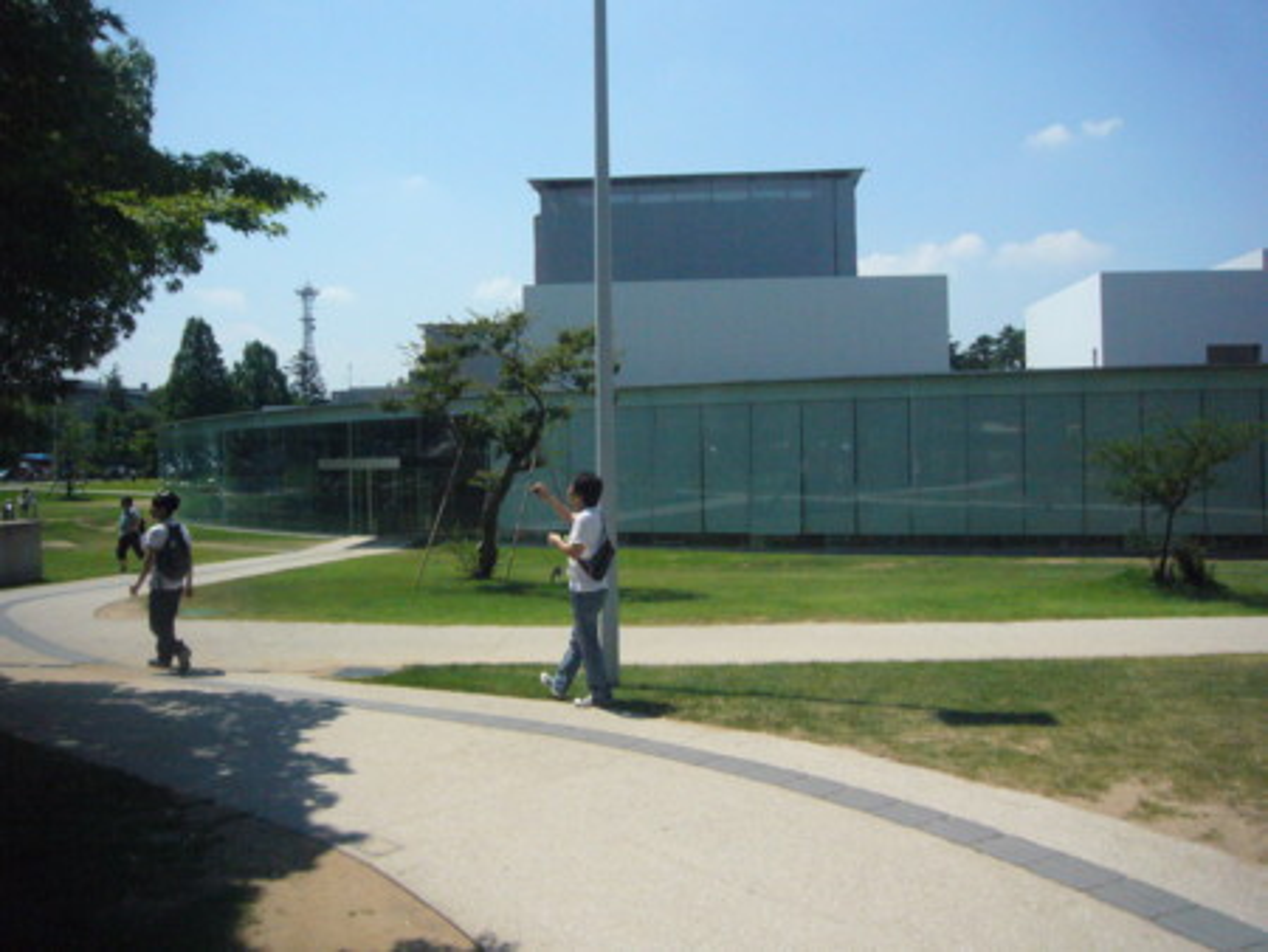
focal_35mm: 28
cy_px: 476
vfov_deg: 49.8
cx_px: 634
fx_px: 1026
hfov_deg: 63.4
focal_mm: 4.6
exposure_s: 1/2000
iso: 400
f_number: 5.6
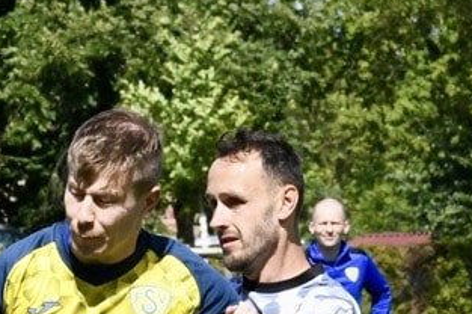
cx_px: -20
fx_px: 6706
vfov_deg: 2.7
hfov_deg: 4.0
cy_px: 586
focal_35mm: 512
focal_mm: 125
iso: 2000
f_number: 14
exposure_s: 1/1600
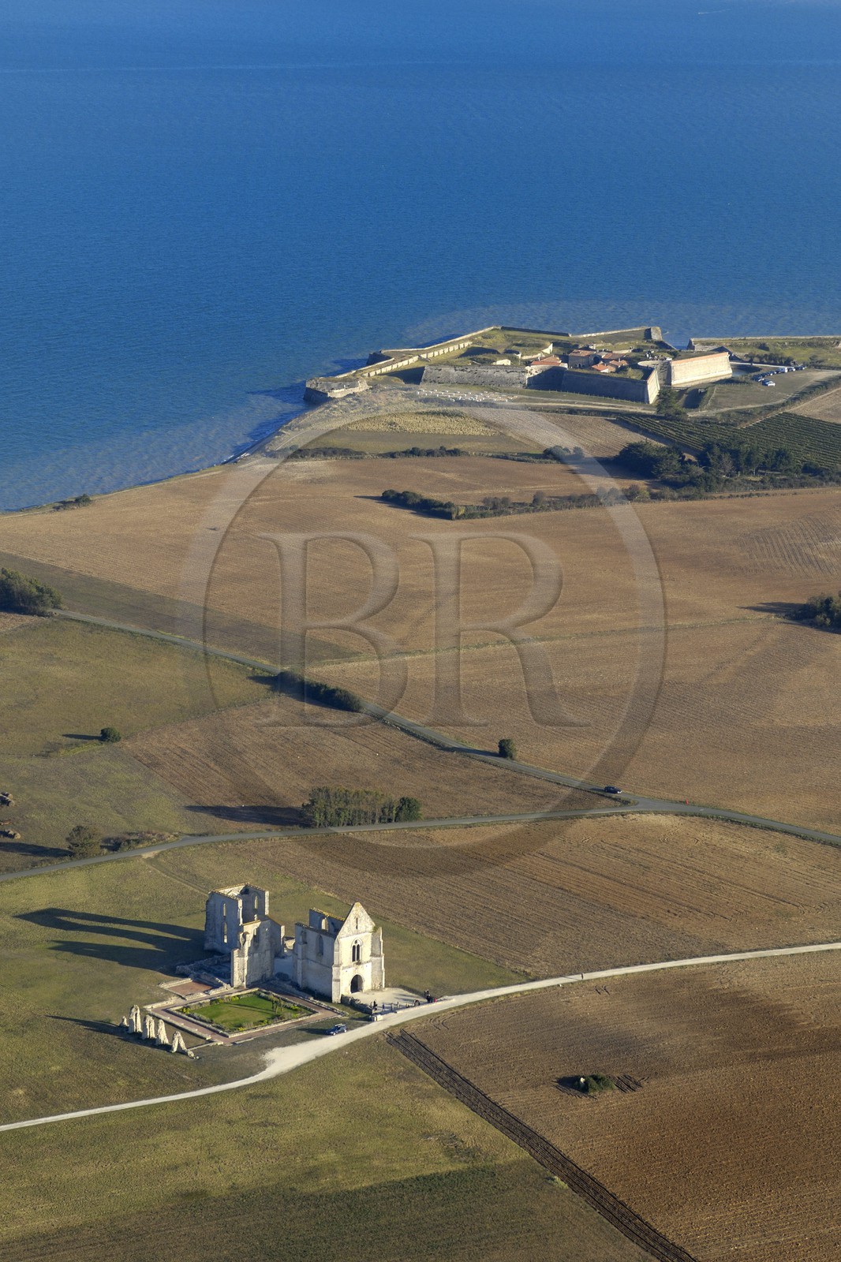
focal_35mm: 105
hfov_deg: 13.0
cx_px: 420
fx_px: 3681
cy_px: 631
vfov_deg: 19.5
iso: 100
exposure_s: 1/400
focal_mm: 70
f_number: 5
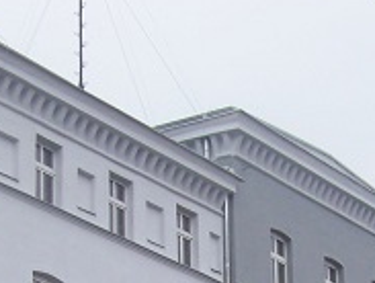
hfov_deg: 12.5
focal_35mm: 157
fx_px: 1704
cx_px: 266
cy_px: 523
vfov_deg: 9.0
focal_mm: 5.85
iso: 64
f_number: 2.8
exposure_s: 1/200
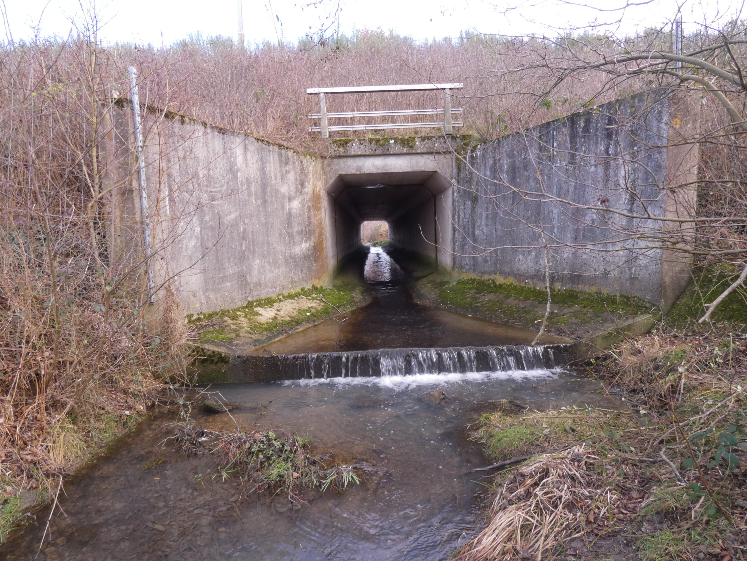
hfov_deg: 81.7
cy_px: 280
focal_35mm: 20
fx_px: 432
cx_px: 374
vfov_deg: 66.0
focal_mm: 3.6
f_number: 5
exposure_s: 1/60
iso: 160
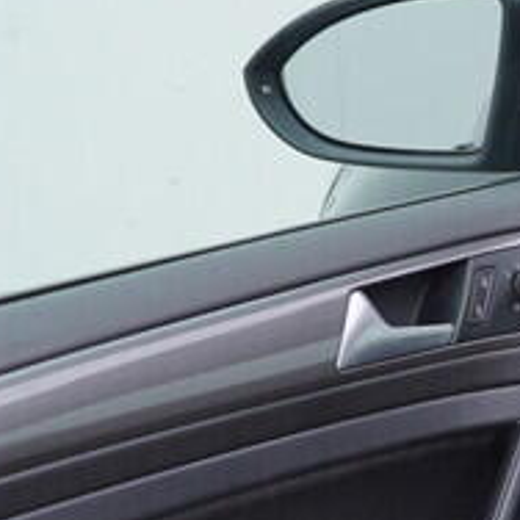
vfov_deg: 10.4
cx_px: 893
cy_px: 400
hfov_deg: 10.0
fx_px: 2838
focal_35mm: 167
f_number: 3.5
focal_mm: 24
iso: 125
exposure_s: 1/60
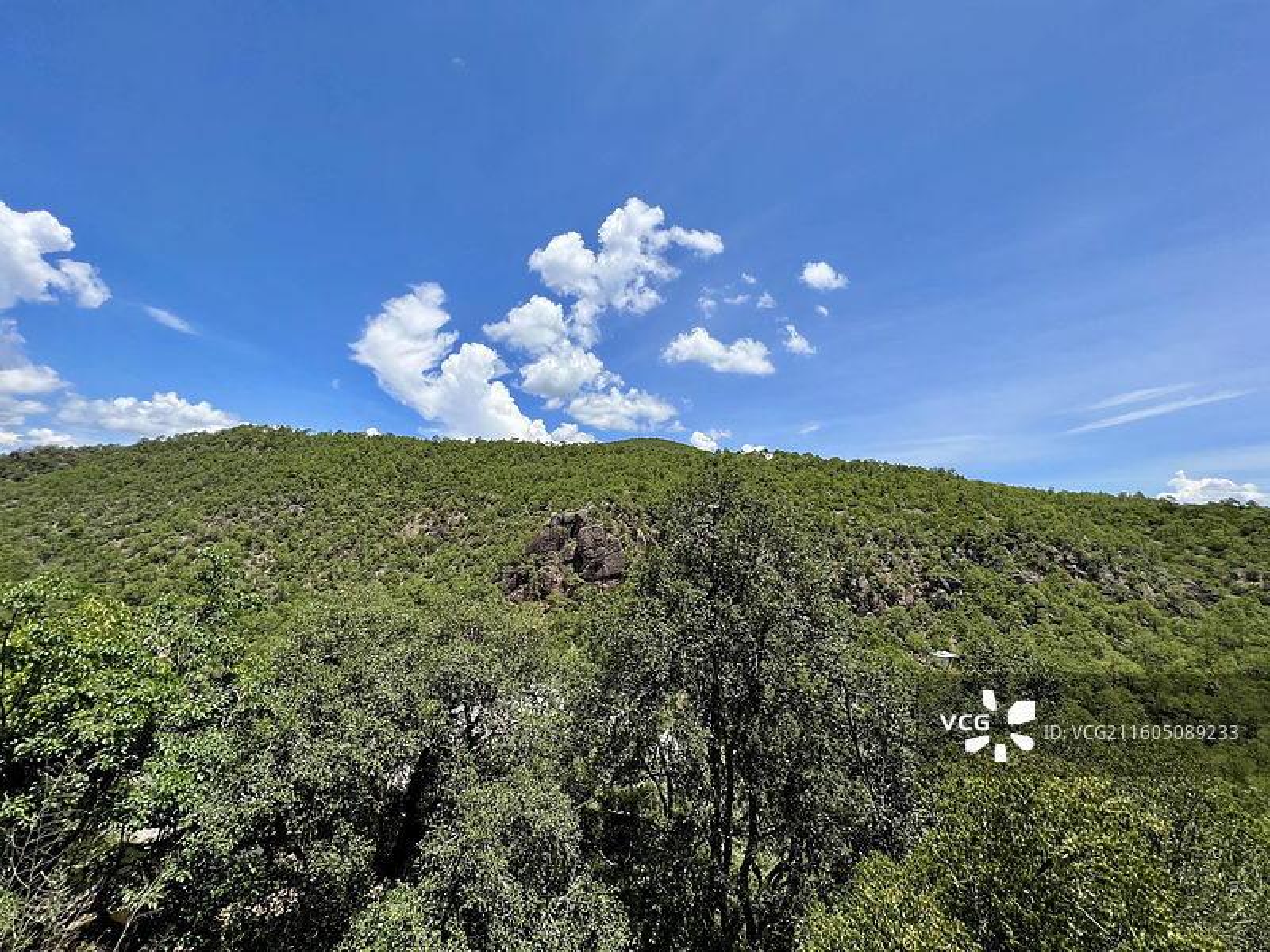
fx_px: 477
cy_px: 476
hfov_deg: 106.2
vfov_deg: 89.9
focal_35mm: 13
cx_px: 635
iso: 32
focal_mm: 1.57
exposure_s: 1/2538
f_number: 1.8
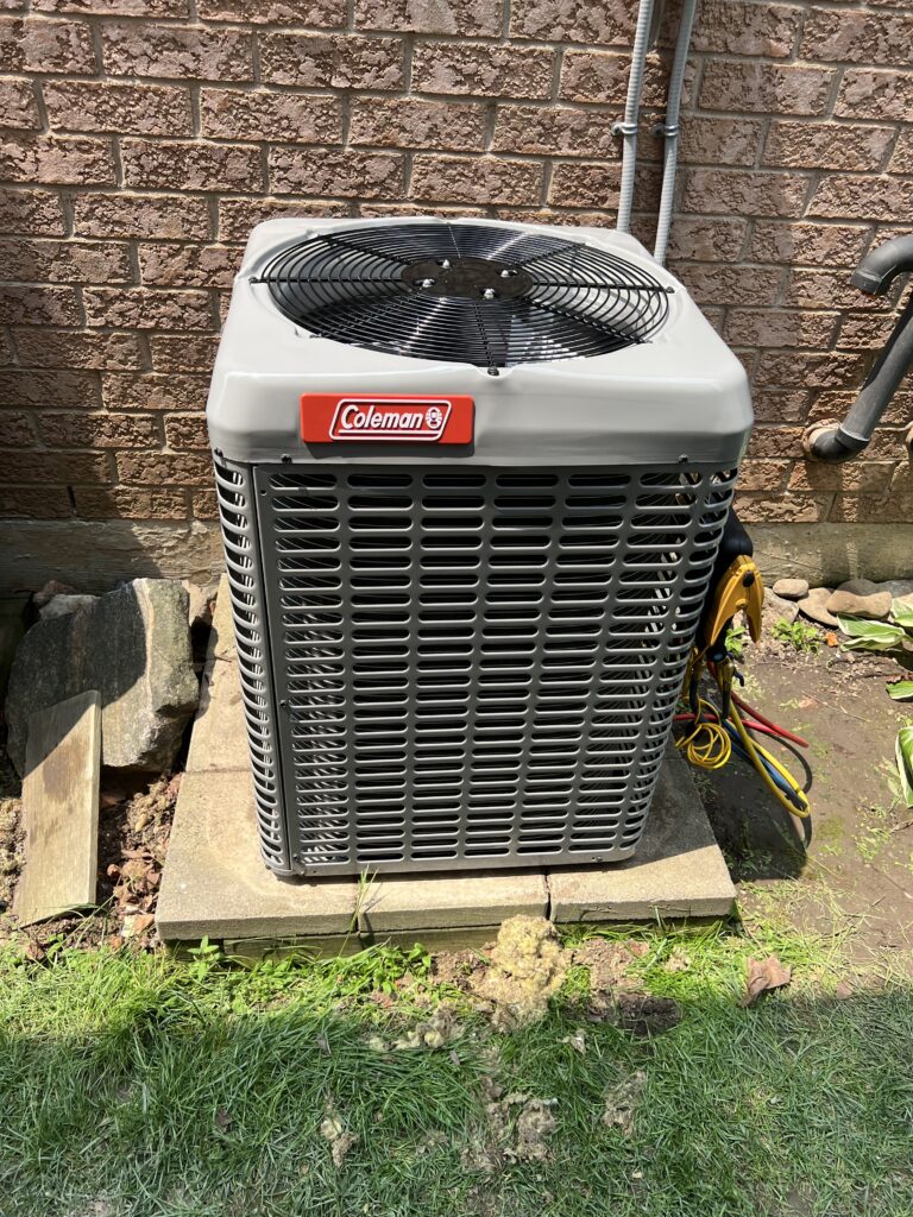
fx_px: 914
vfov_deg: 67.3
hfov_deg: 53.1
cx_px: 456
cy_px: 608
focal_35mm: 26
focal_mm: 5.7
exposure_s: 1/965
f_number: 1.5
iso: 50
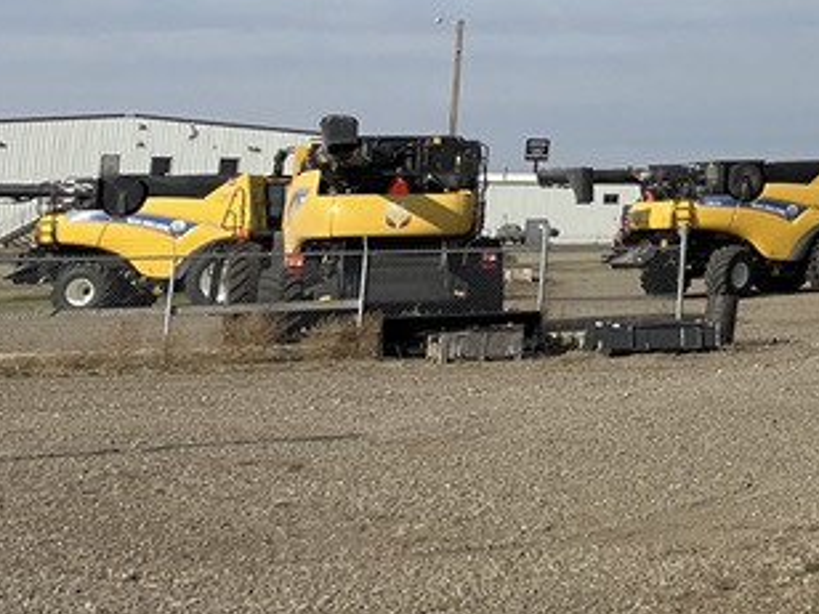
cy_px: -186
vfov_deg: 16.4
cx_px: 1324
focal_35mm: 85
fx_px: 2011
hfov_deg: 19.3
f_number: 1.6
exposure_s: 1/5051
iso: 32
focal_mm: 4.2
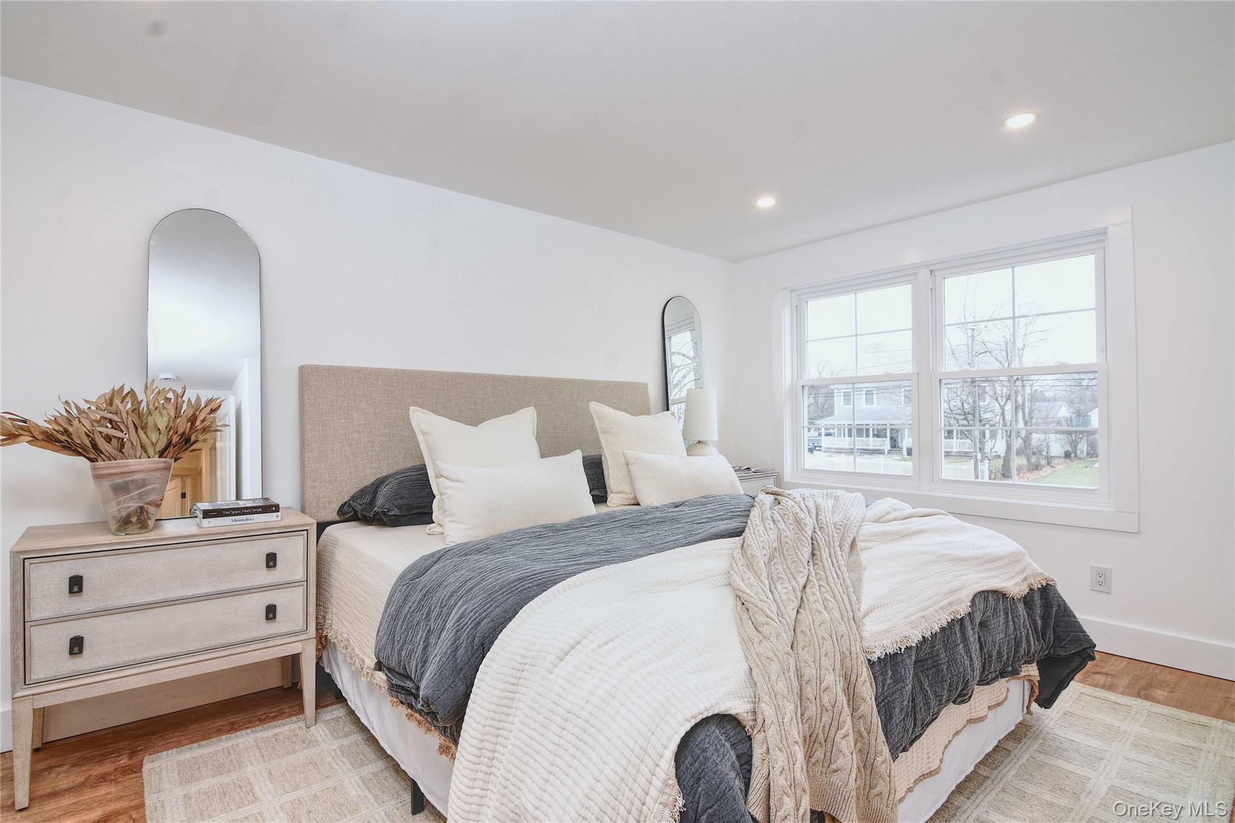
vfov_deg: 72.0
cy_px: 412
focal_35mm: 16
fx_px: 566
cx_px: 618
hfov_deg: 95.0
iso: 320
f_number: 9
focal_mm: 11
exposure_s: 1/25
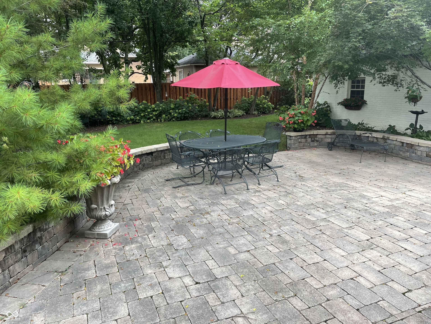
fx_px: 324
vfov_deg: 53.1
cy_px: 162
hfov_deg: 67.3
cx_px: 216
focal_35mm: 26
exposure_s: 1/121
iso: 40
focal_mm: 4.2
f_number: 1.6
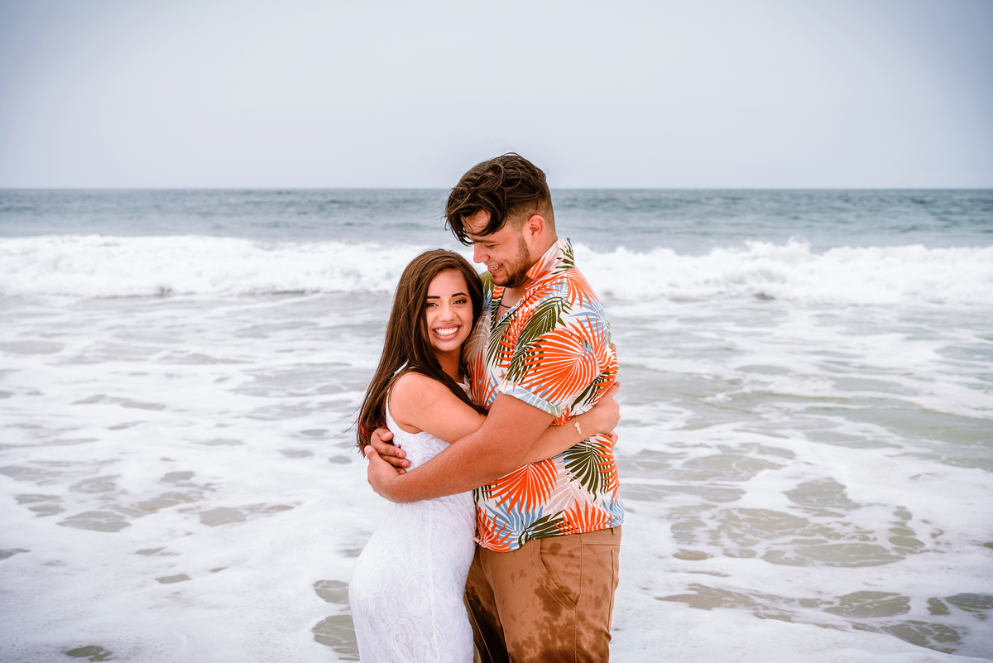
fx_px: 1324
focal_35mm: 48
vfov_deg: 28.1
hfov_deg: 41.1
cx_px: 496
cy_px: 332
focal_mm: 48
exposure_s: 1/320
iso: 100
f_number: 4.5
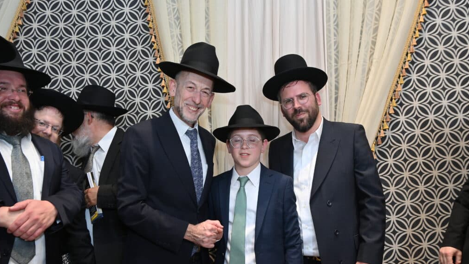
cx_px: 234
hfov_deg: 58.0
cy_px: 151
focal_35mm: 34
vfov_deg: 34.6
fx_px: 423
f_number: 7.1
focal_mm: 32
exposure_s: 1/125
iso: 1600
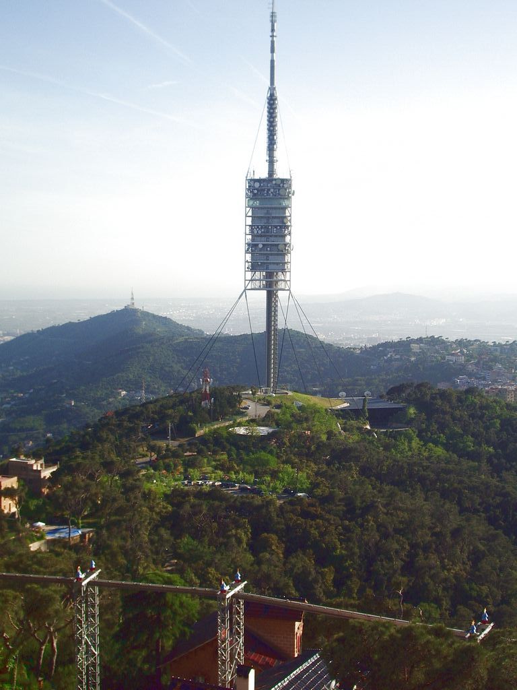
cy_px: 345
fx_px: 996
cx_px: 258
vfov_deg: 38.2
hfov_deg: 29.1
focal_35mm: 50
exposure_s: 1/400
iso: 50
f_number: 5
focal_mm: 8.2
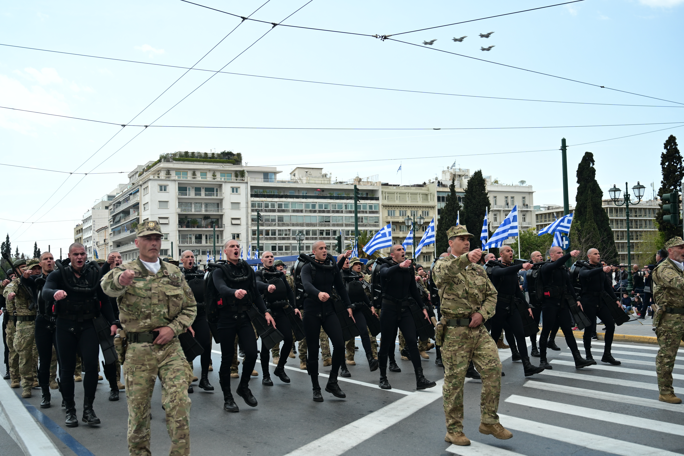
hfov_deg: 49.6
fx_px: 741
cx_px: 342
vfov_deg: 34.2
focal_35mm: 39
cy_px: 228
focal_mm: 39
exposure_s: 1/2000
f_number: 4.5
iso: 400
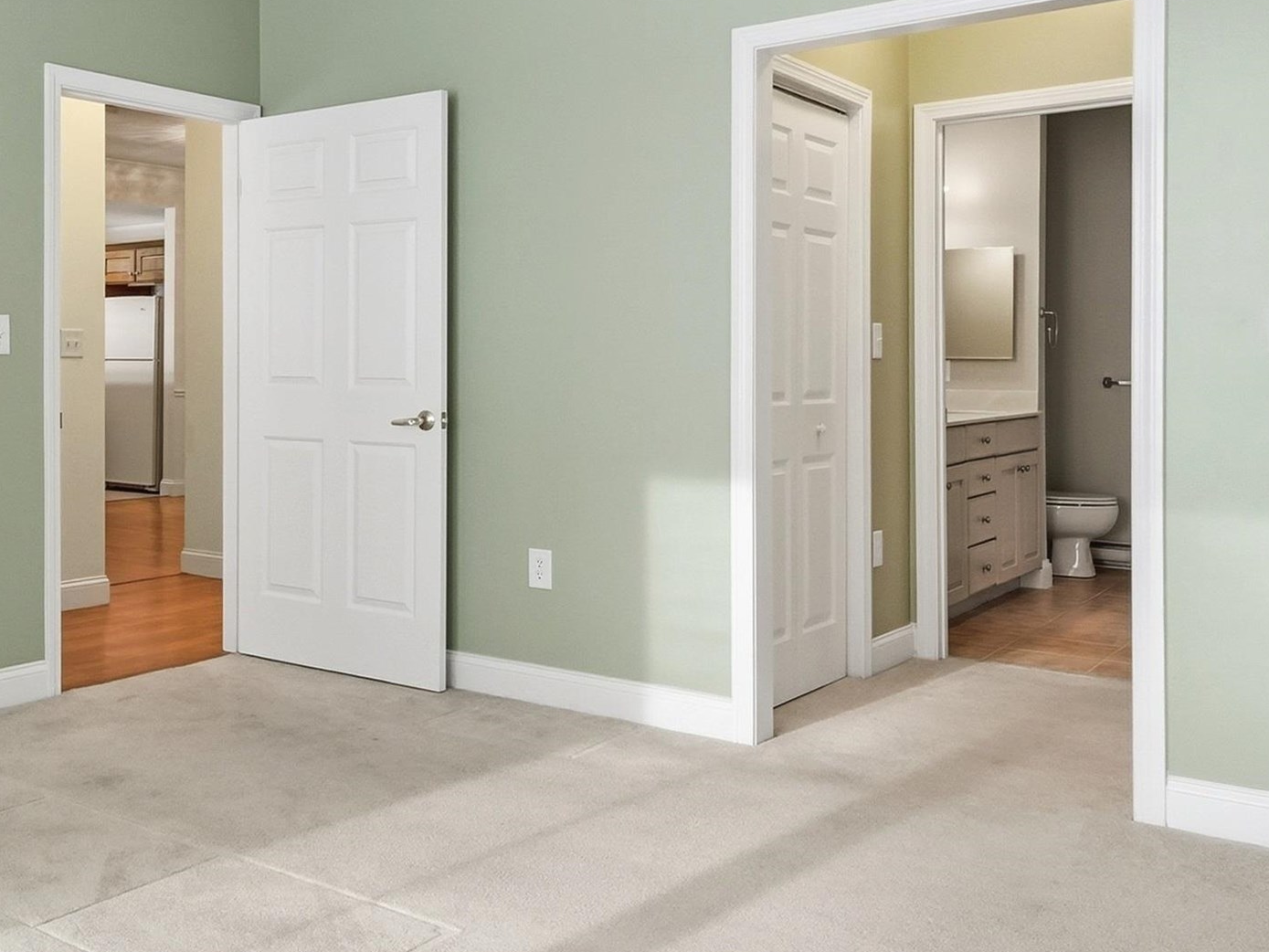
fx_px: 1285
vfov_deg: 40.4
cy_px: 378
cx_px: 212
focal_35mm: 35
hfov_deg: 48.8
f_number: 7.1
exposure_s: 1/320
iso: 800
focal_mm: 11
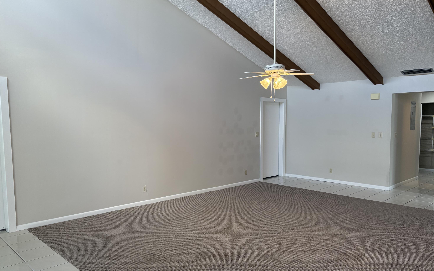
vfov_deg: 44.5
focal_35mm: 28
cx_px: 216
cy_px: 148
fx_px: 331
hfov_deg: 66.5
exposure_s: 1/120
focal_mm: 5.96
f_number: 1.6
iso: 160
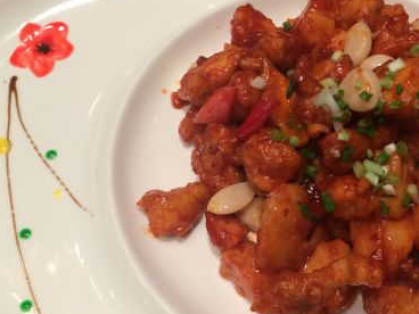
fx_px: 690
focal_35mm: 57
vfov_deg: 25.7
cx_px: 269
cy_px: 147
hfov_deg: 33.6
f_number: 2.2
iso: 50
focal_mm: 4.12
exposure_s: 1/30
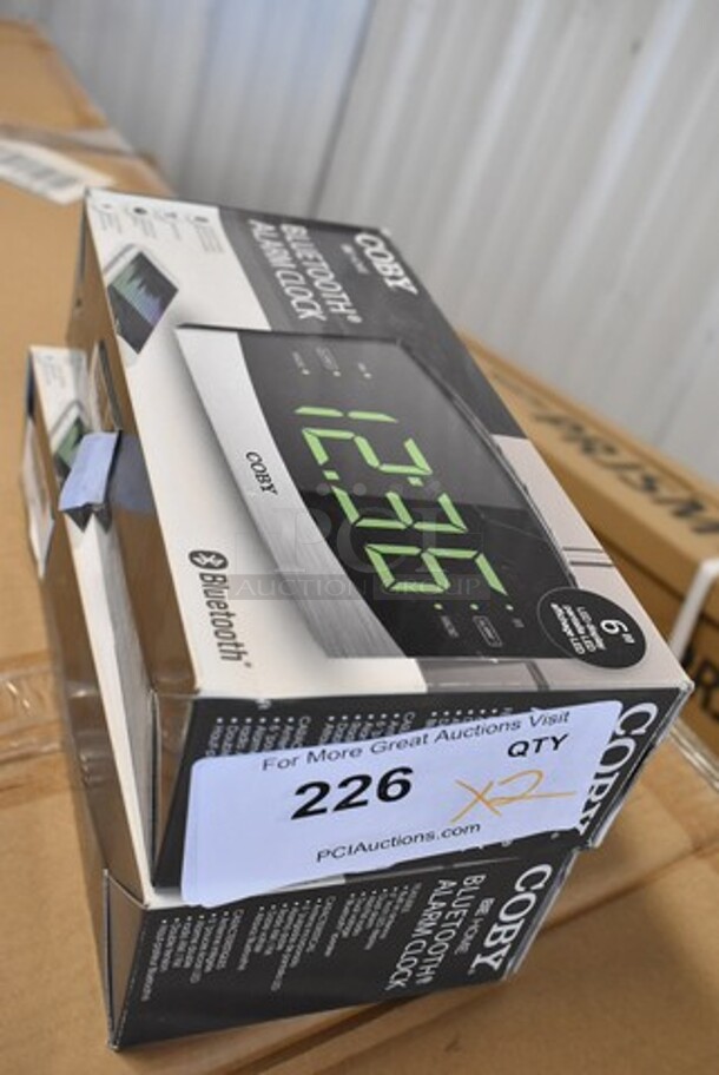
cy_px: 538
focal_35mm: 38
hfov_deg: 35.6
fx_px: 1121
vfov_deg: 51.2
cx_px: 360
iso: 2200
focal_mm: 25
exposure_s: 1/125
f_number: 5.6
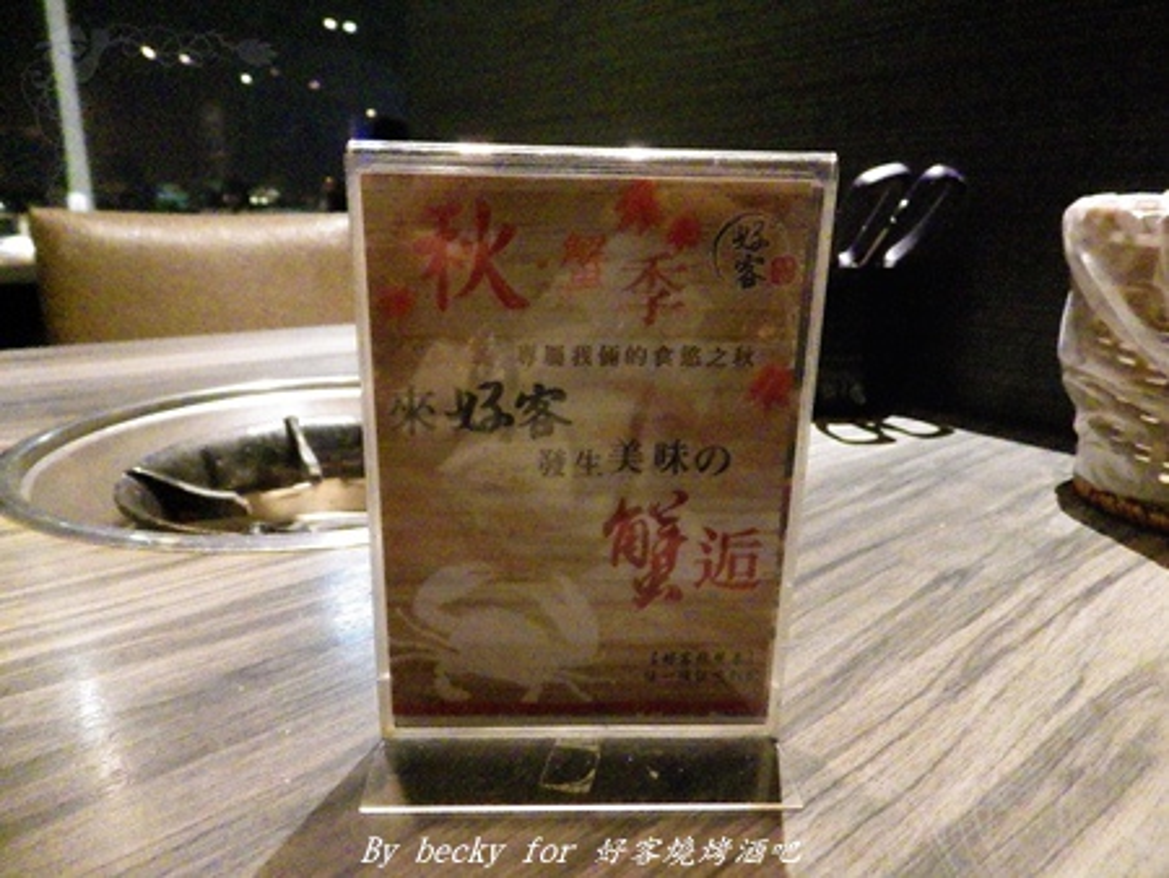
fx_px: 743
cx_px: 584
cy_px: 439
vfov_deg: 61.1
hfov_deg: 76.4
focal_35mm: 22
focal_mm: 4
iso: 1600
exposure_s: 1/8
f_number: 3.1
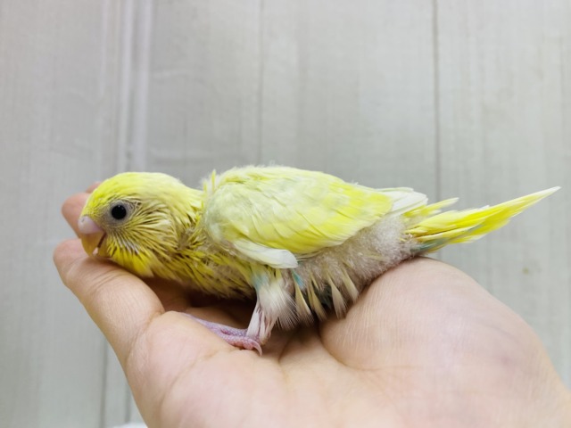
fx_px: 412
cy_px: 214
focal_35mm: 25
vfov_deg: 54.9
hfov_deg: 69.4
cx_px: 286
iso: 100
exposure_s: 1/100
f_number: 1.8
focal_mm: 4.25
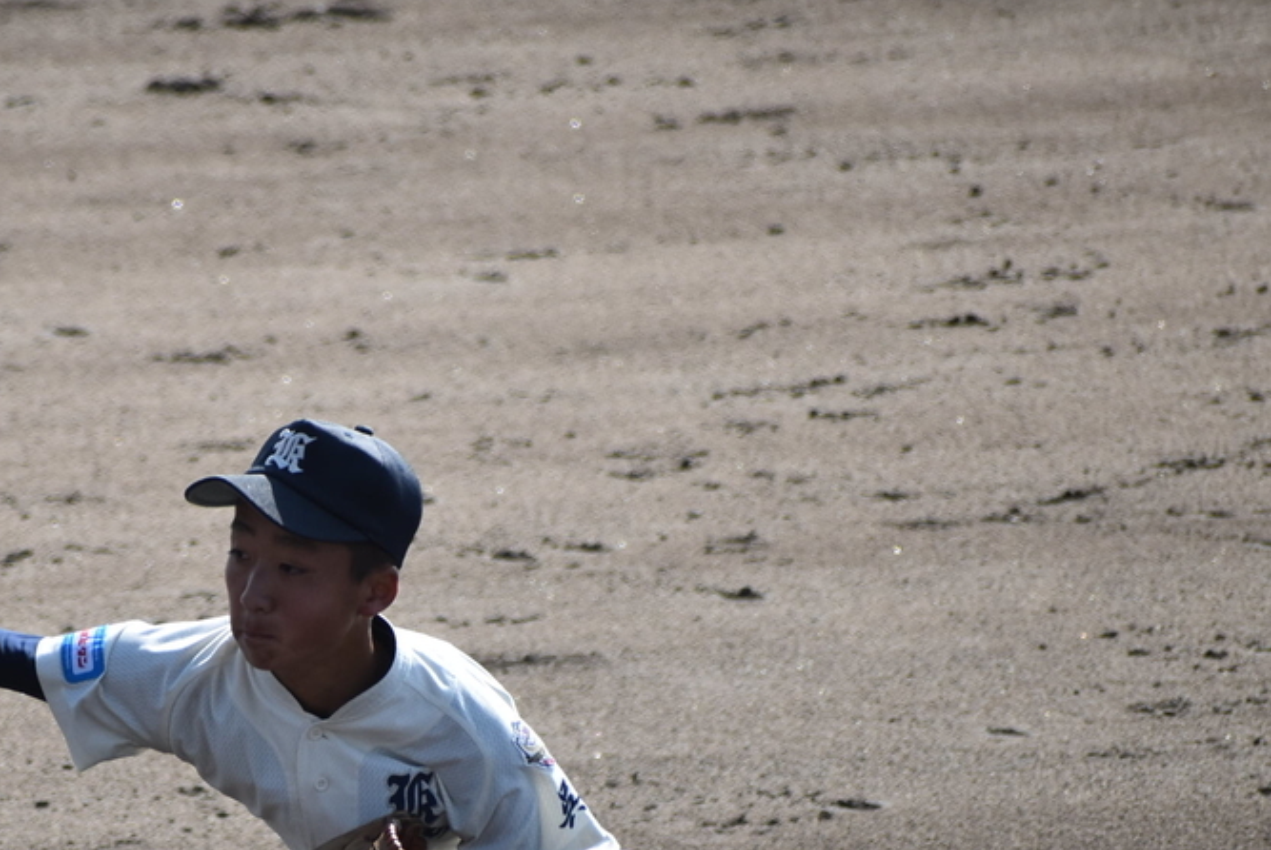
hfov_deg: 2.5
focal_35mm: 810
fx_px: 28622
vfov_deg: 1.7
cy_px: 694
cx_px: 238
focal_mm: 300
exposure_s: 1/1250
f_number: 6.3
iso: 400
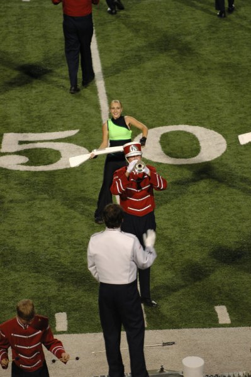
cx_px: 126
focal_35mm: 300
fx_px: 3143
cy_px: 188
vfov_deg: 6.9
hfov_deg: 4.6
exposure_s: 1/60
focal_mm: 200
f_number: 2.8
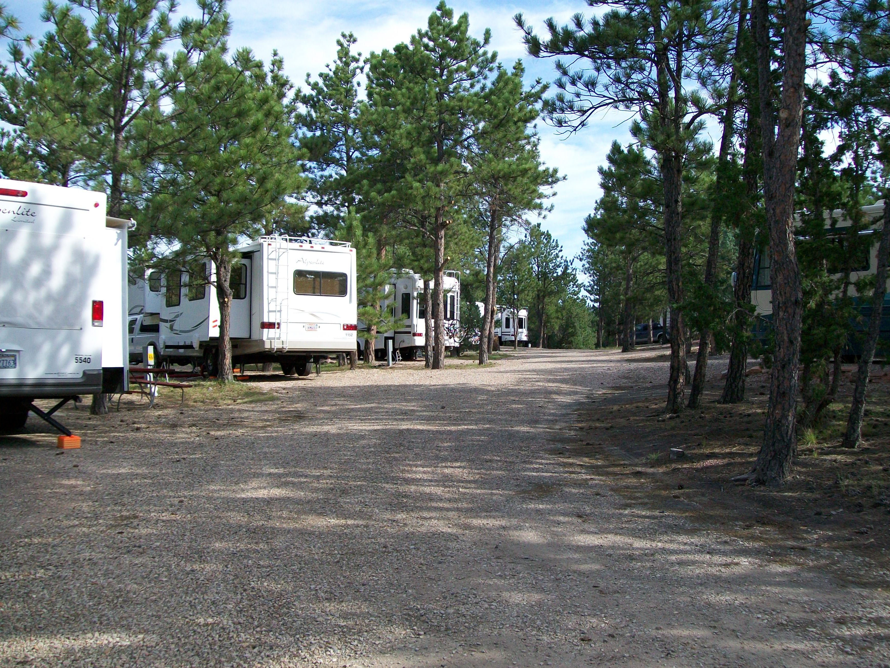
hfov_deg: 51.4
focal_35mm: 36
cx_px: 445
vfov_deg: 39.7
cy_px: 334
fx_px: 926
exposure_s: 1/640
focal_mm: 6
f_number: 2.7
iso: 64
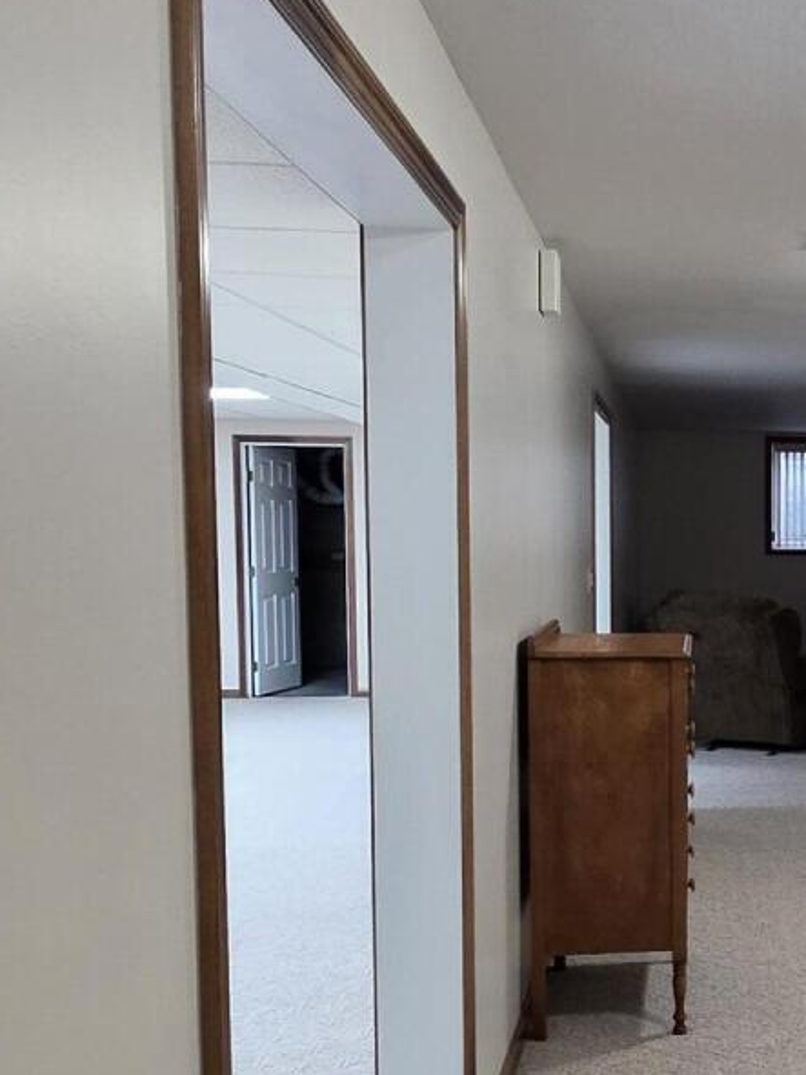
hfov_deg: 29.3
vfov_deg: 42.8
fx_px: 1366
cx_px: 910
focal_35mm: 44
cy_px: 631
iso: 320
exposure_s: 1/60
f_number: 1.9
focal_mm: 2.2
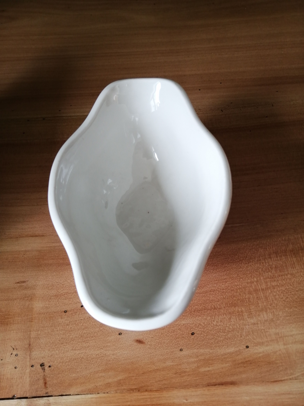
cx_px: 152
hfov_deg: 53.1
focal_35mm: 26
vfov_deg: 67.3
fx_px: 304
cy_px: 203
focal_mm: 3.6
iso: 64
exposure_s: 1/33.3
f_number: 1.8
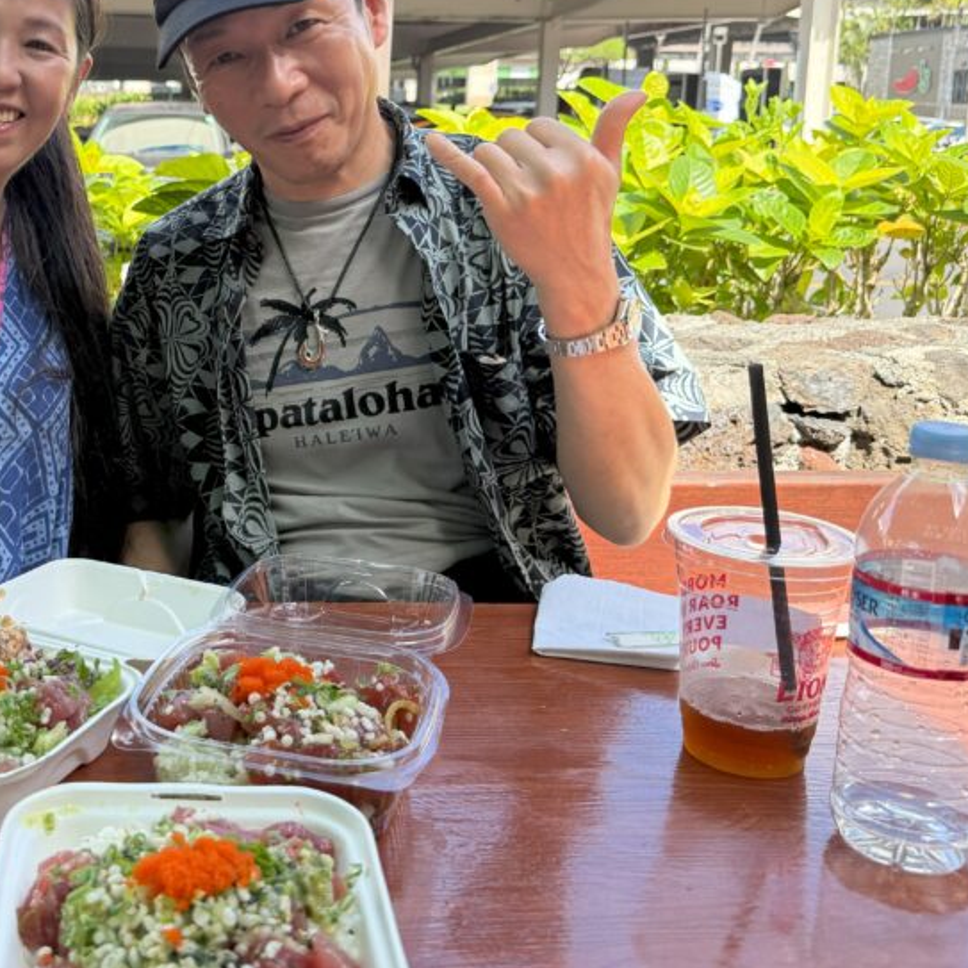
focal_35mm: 40
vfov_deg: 41.5
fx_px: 1266
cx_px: 160
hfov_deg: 39.8
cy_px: 344
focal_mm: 6.76
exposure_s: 1/1230
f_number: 1.78
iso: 100
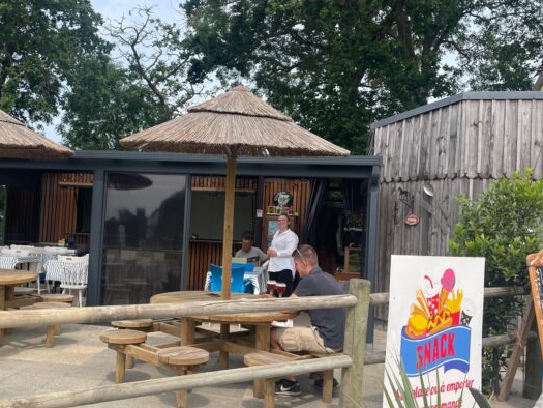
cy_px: 216
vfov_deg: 37.7
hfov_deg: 48.2
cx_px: 184
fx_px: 596
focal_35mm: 38
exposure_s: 1/2053
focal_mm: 4.2
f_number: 1.6
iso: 32
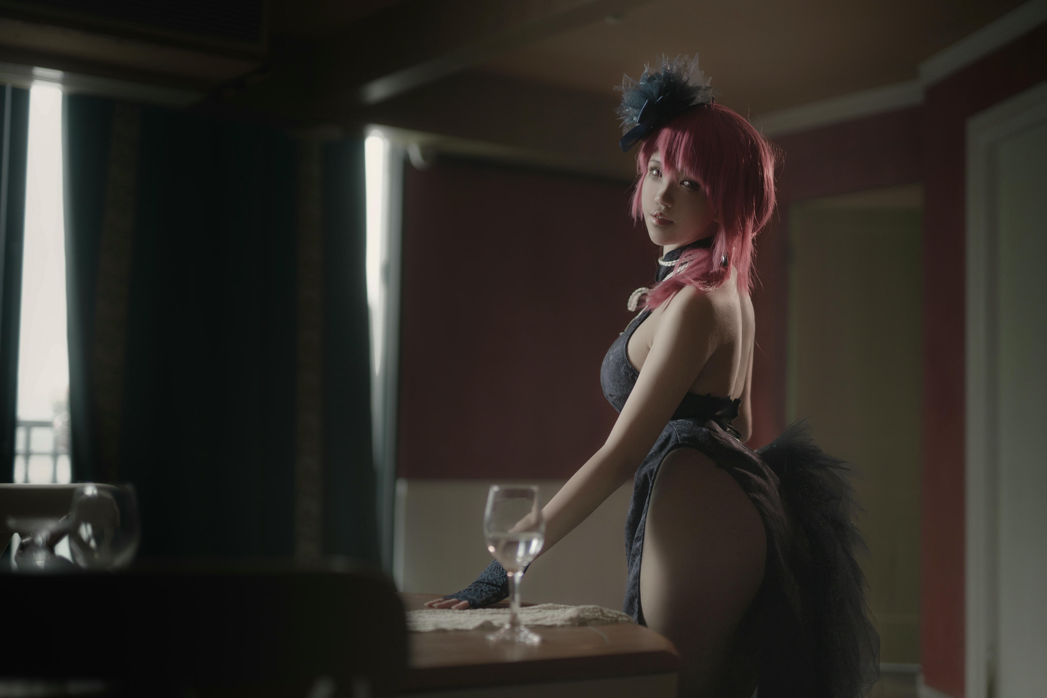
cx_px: 524
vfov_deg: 27.0
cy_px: 349
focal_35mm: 50
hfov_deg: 39.6
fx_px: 1454
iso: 100
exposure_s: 1/1000
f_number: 1.4
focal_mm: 50
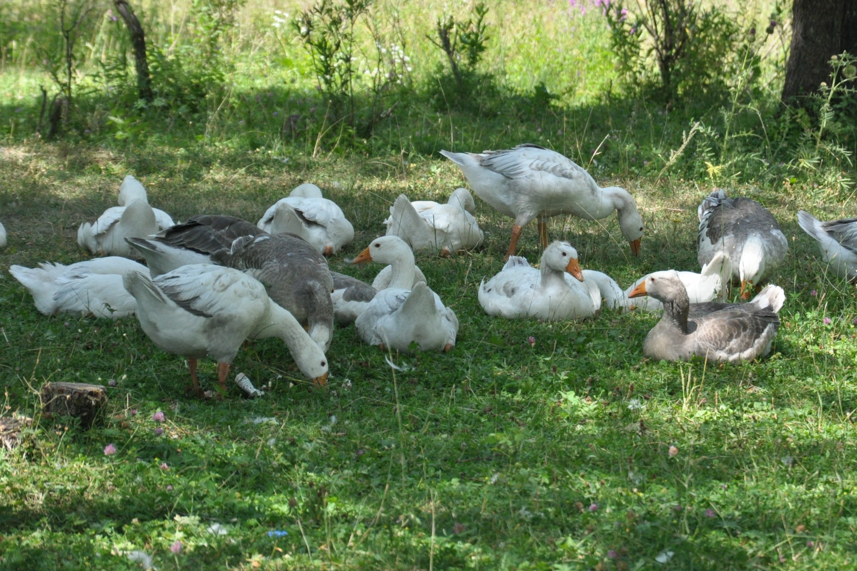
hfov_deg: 9.5
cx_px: 521
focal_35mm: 217
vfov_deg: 6.3
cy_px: 214
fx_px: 5158
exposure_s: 1/800
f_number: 7.1
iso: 800
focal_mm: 105
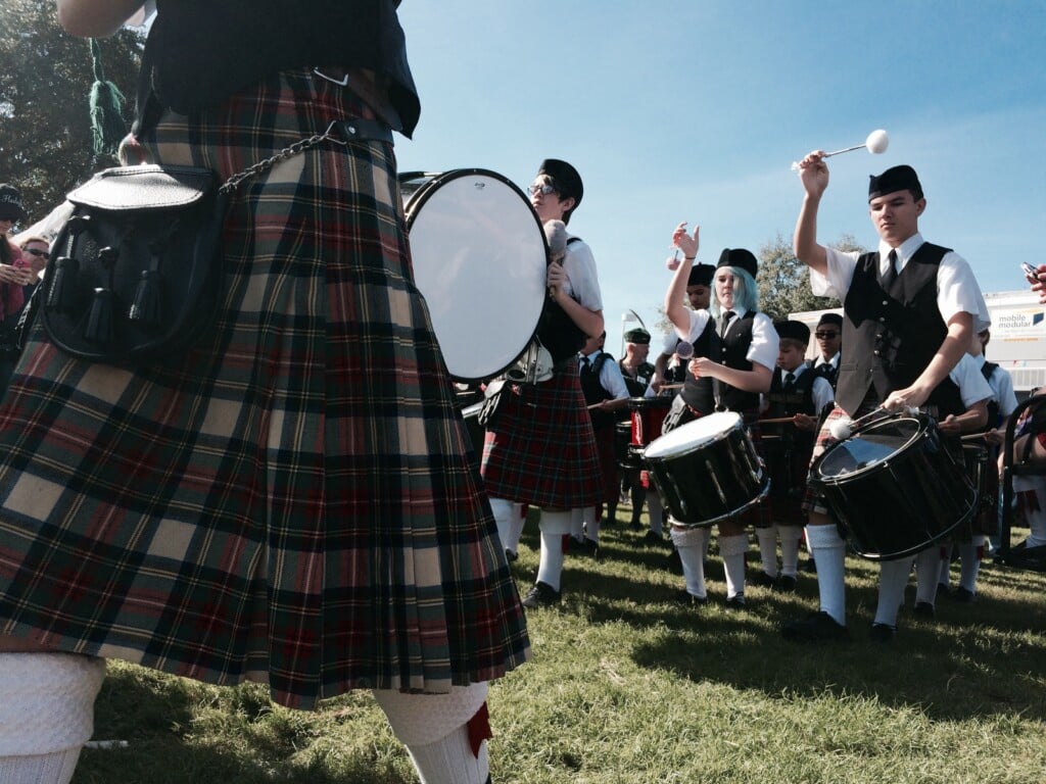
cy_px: 392
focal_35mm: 29
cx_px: 523
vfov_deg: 48.2
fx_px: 876
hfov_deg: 61.7
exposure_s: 1/1244
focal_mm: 4.15
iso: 32
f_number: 2.2
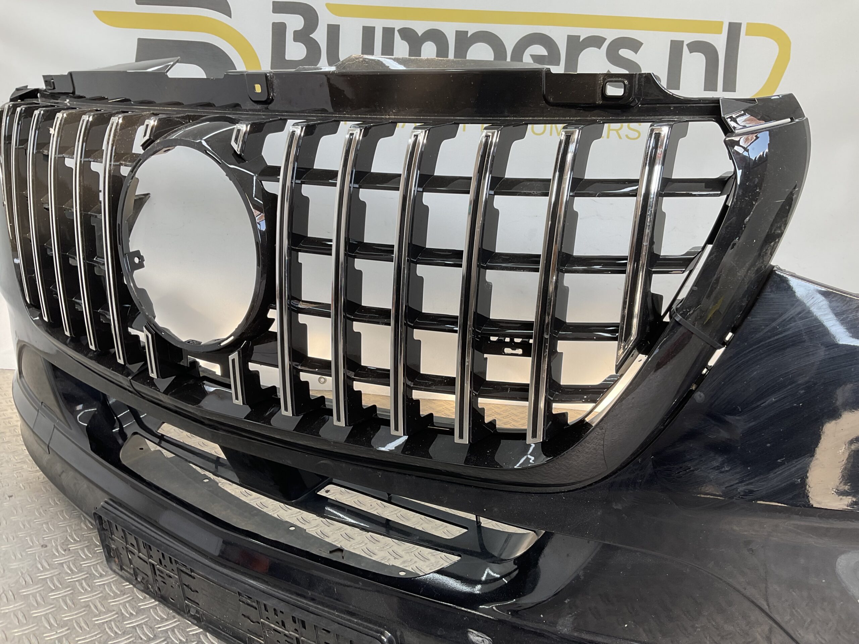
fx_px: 720
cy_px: 322
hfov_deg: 61.7
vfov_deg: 48.2
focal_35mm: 29
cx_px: 430
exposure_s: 1/120
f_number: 1.8
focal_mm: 3
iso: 16
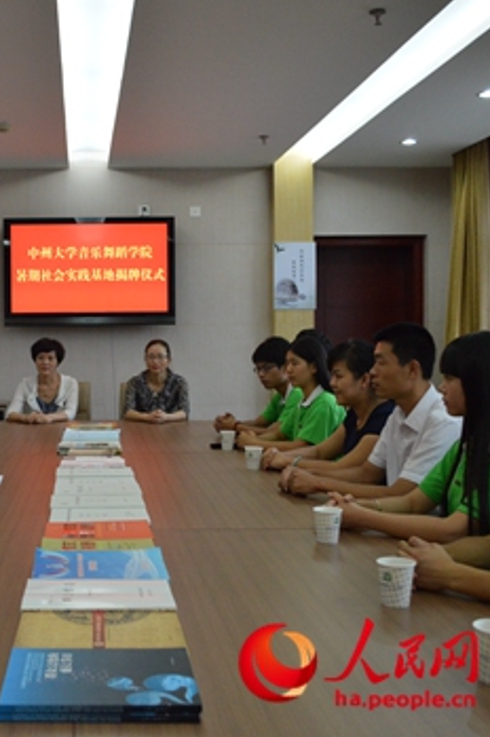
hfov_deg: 31.3
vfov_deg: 47.4
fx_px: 839
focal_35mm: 41
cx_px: 68
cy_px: 370
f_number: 3.5
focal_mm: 18
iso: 1600
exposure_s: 1/160
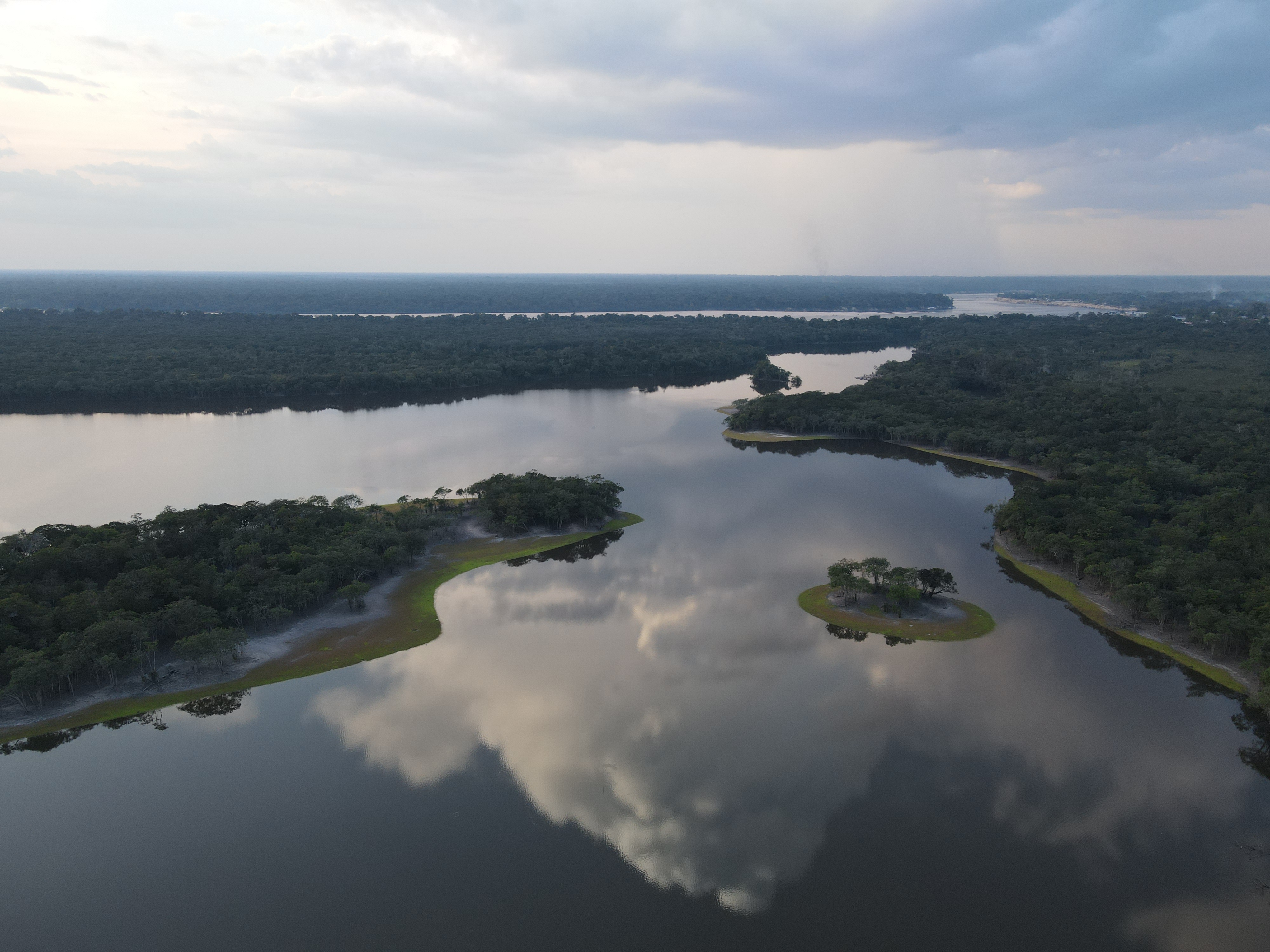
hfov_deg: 71.6
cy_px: 476
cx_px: 635
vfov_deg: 56.8
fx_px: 881
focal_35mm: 24
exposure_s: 1/100
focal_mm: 4.5
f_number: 2.8
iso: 100
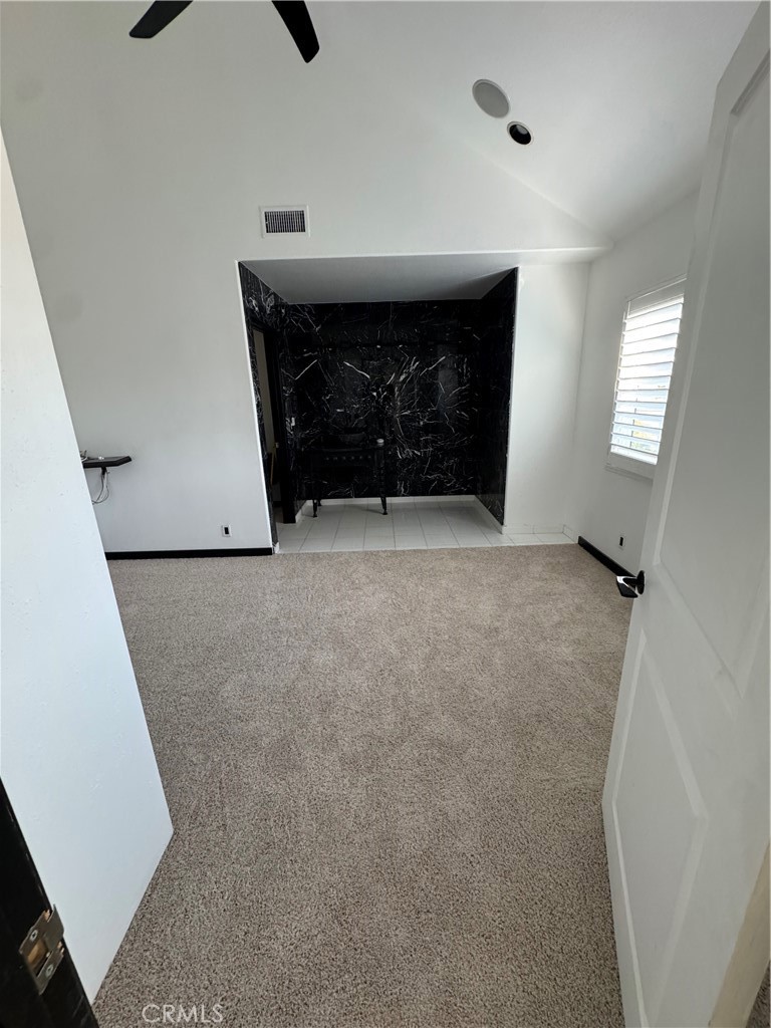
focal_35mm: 14
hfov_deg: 85.7
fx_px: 416
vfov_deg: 102.1
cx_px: 386
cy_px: 514
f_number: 2.2
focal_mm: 2.22
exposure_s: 1/76
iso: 320
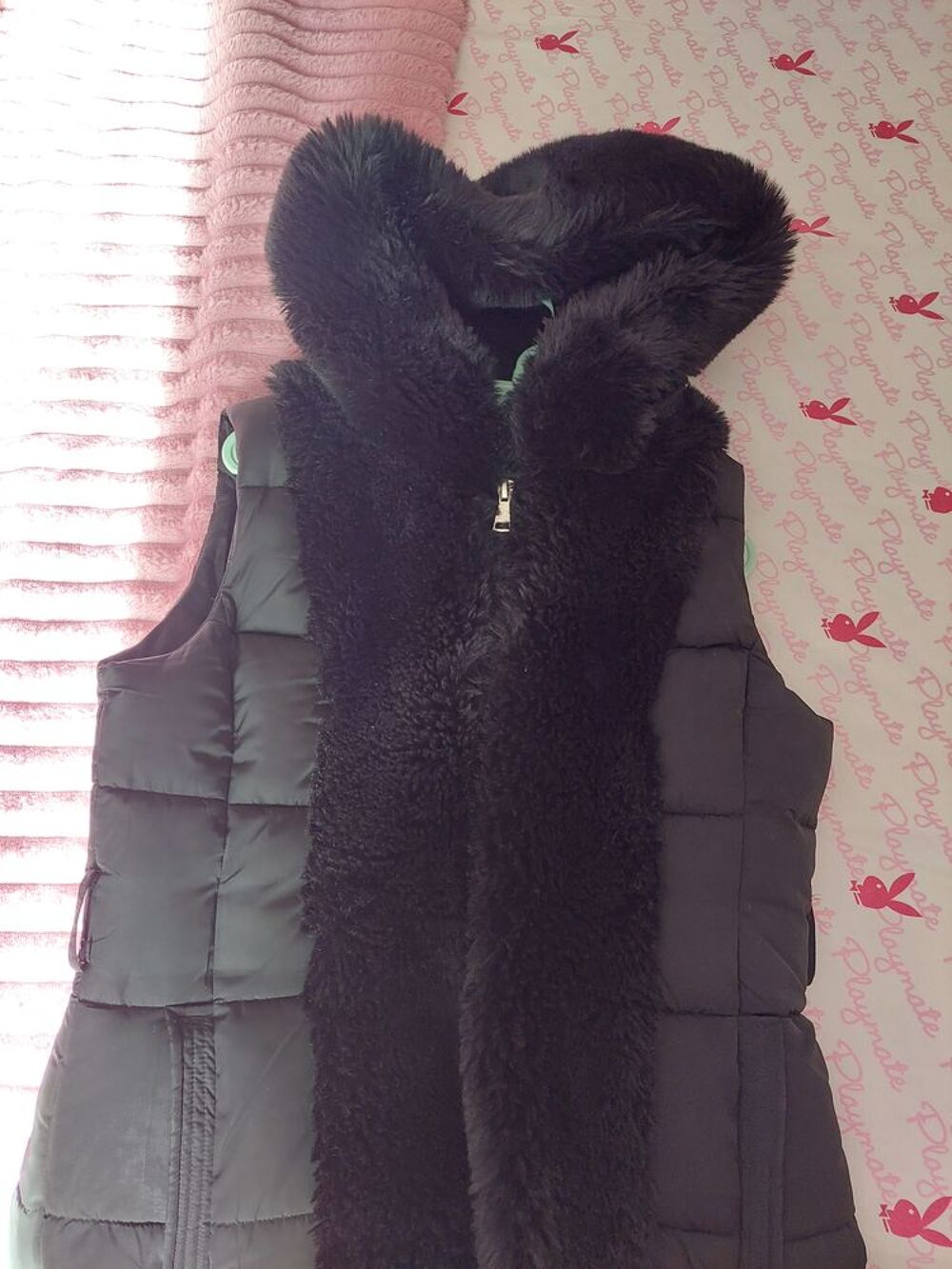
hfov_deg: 56.8
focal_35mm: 24
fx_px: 880
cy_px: 634
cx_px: 476
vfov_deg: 71.6
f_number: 1.8
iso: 250
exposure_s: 1/50
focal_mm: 5.23
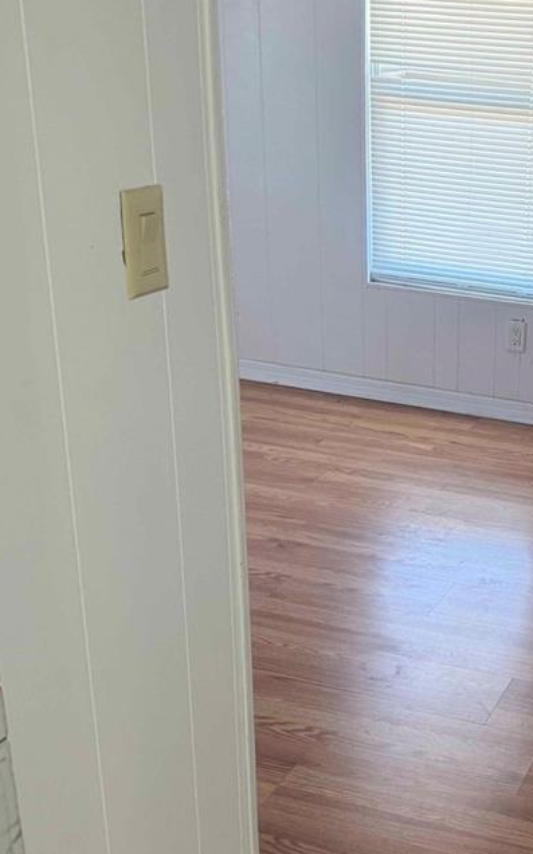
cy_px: 465
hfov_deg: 25.2
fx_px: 1117
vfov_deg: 41.8
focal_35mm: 48
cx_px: 565
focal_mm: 6.76
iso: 250
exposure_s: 1/60
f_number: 1.78
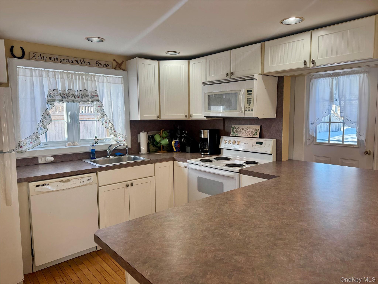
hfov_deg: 71.6
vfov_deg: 56.8
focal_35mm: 24
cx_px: 189
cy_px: 142
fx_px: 262
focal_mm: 6.76
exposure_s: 1/126
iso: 64
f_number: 1.78
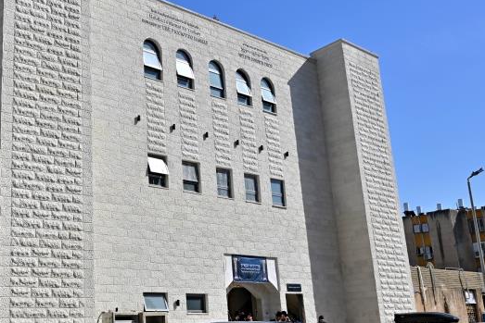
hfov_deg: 40.5
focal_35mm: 47
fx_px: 633
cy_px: 166
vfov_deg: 28.7
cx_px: 109
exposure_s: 1/1250
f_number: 4
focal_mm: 24
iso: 32
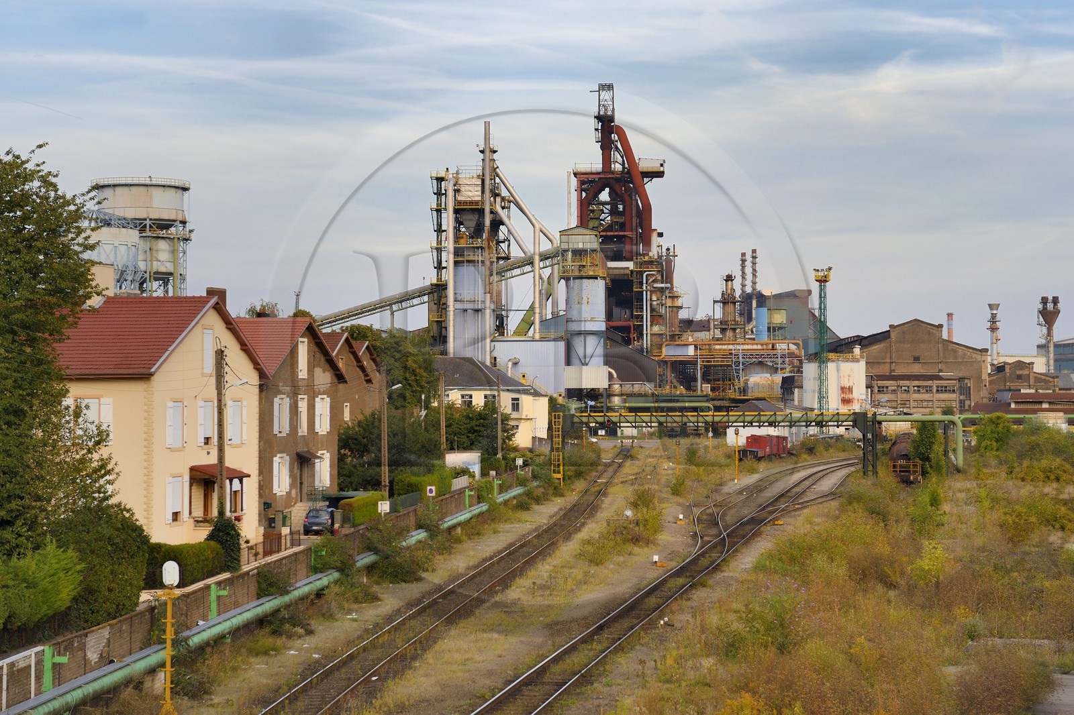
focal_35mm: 70
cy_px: 358
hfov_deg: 28.8
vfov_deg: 19.4
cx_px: 537
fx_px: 2088
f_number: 5.6
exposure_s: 1/200
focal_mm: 70
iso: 400
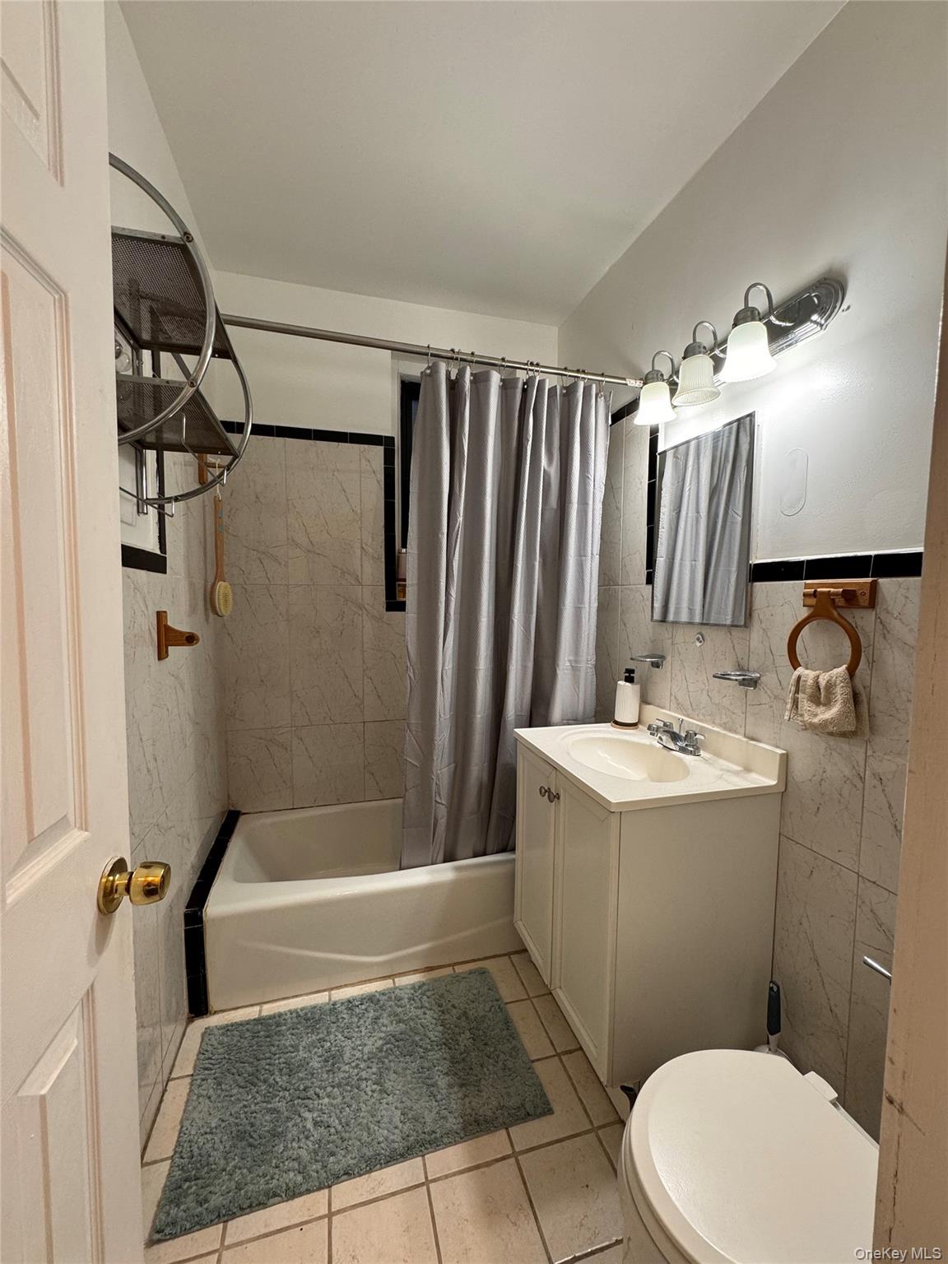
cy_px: 632
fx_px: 511
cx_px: 474
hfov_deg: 85.7
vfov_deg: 102.1
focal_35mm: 14
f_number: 2.2
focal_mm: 2.22
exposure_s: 1/60
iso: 160
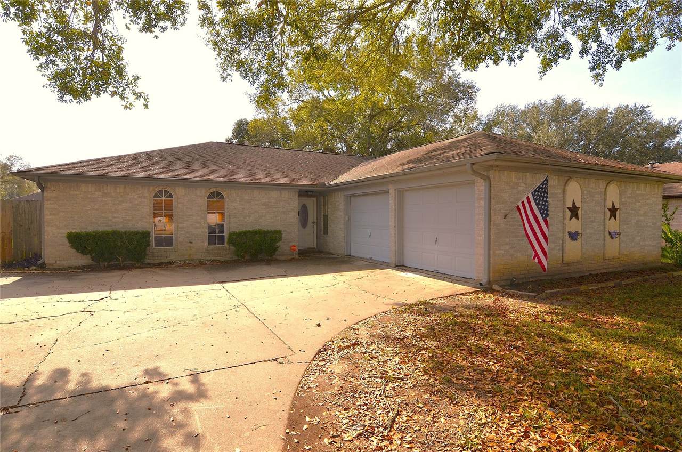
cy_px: 226
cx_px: 341
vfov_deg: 64.3
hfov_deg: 87.0
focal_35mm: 19
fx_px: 359
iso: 200
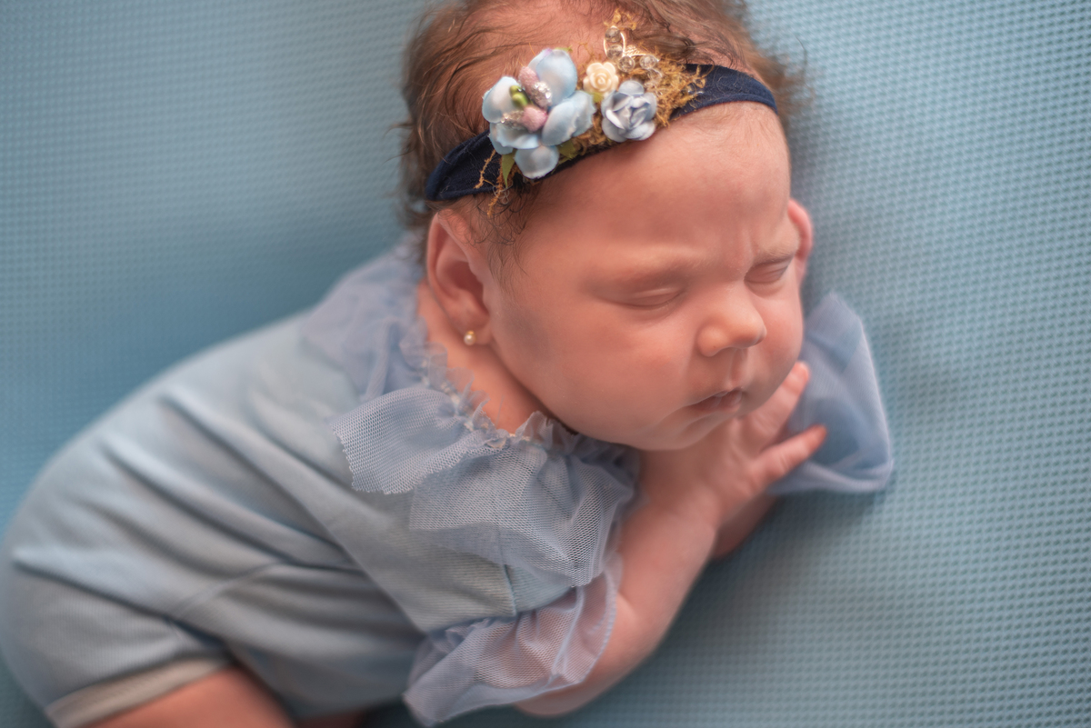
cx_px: 546
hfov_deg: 39.6
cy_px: 364
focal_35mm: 50
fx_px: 1516
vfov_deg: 27.0
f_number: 2.2
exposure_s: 1/160
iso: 250
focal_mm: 50
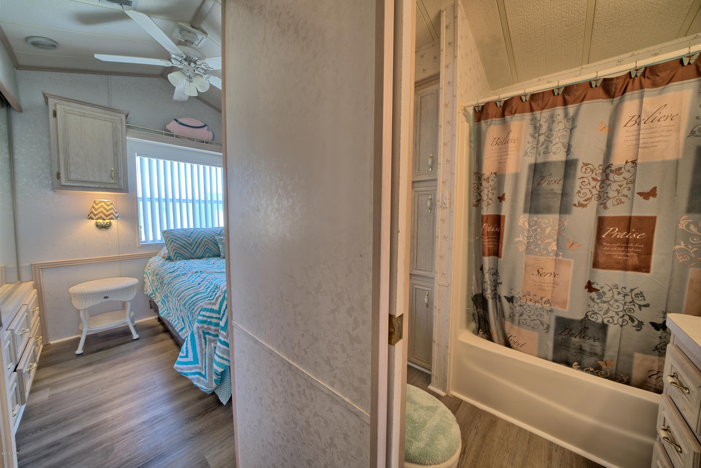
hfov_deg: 112.6
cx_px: 350
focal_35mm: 12
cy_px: 234
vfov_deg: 90.0
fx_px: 234
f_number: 13
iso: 200
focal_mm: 12
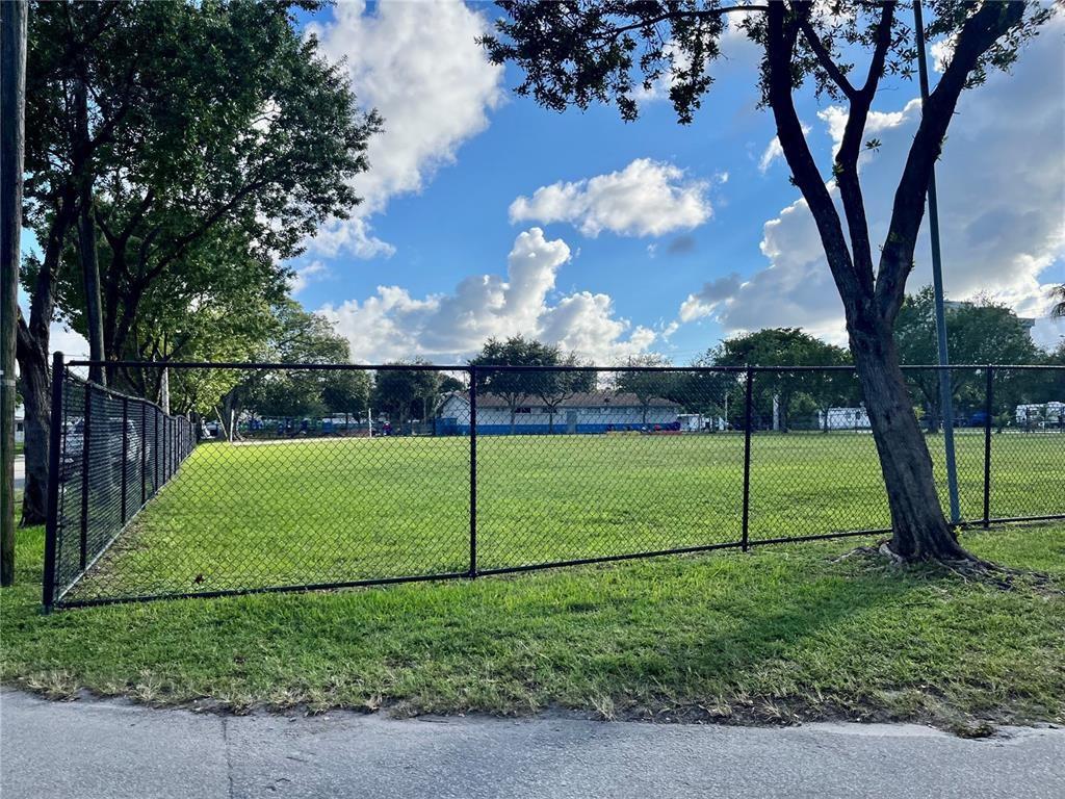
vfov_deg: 53.1
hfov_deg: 67.3
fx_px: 800
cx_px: 532
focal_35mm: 26
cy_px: 400
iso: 50
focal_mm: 5.1
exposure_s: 1/3413
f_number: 1.6
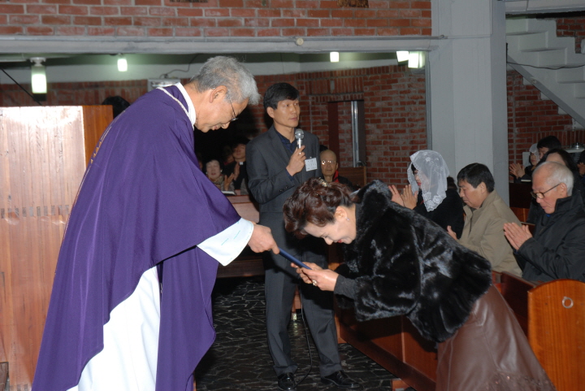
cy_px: 196
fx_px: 1073
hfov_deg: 30.5
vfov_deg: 20.6
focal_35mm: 66
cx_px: 292
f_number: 5.6
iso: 200
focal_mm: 44
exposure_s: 1/60
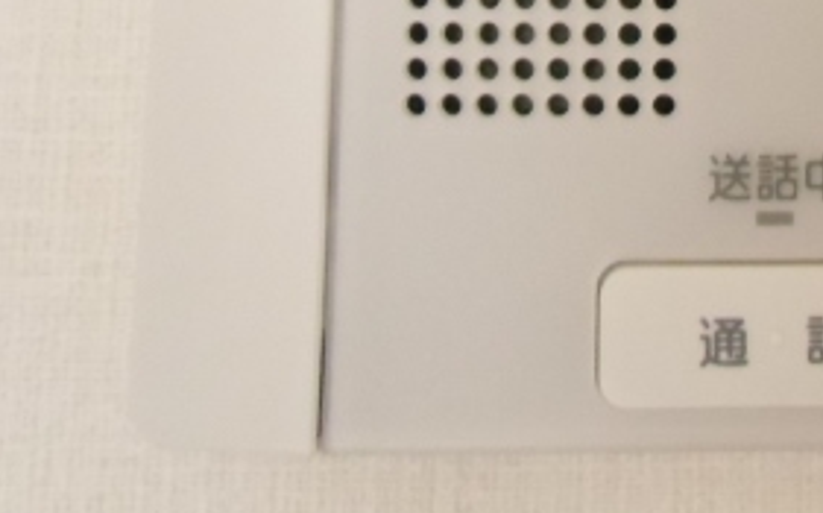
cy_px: -147
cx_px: 747
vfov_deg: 20.5
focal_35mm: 58
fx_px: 1300
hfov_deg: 33.2
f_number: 3
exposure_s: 1/60
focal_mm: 4.24
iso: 800
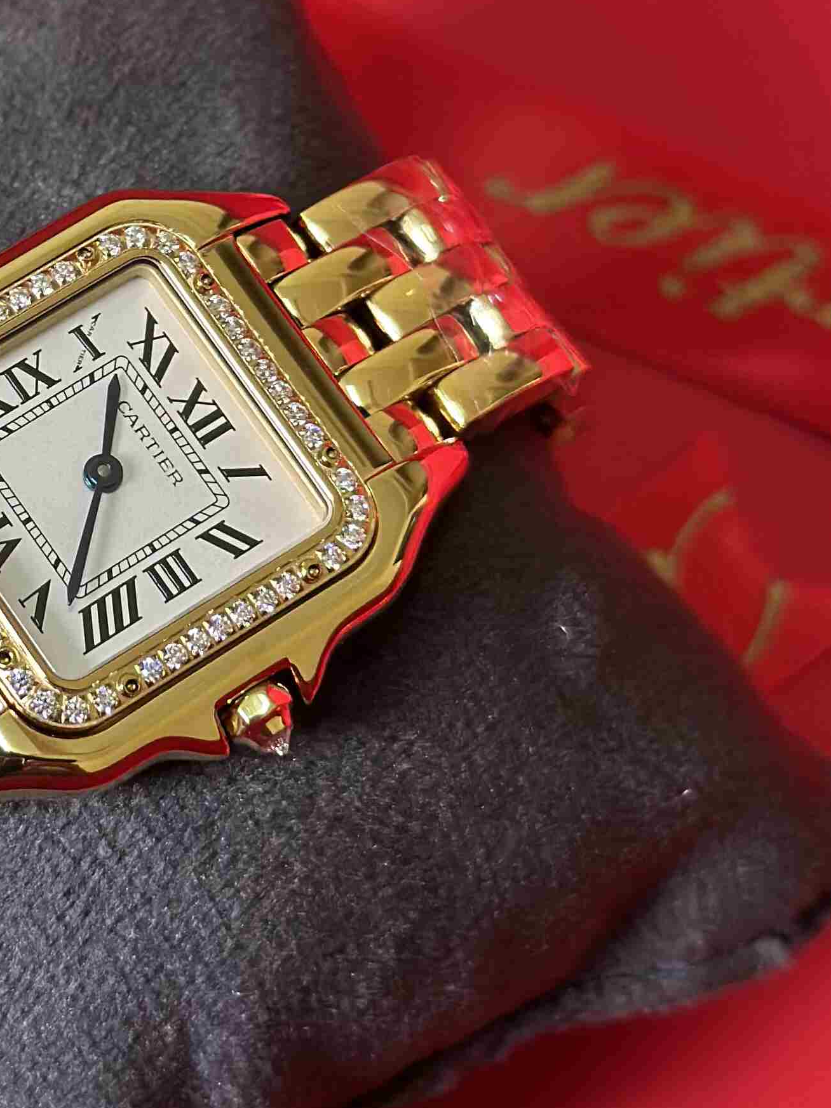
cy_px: 390
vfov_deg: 17.7
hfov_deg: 13.2
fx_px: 3553
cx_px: 52
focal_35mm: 111
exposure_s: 1/60
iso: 160
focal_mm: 6.86
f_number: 1.78
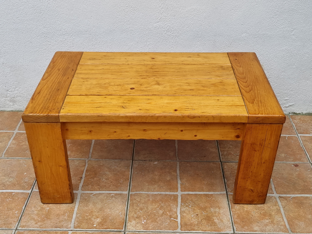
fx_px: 234
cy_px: 117
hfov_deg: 67.3
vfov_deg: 53.1
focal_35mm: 26
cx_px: 156
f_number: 1.8
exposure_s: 1/917
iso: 50
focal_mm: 5.4
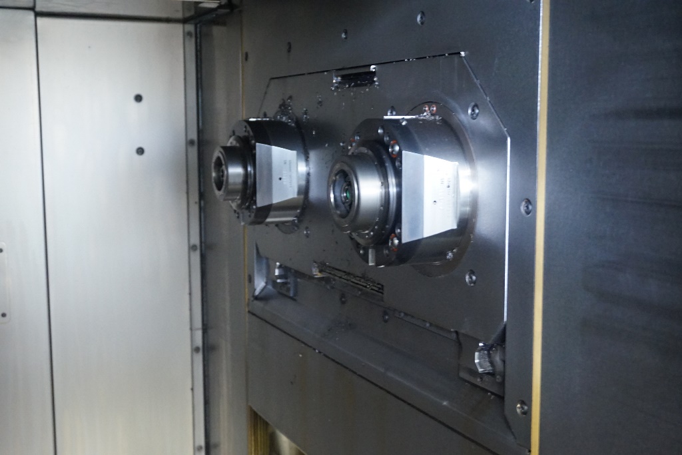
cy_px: 228
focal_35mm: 44
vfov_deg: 30.9
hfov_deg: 45.0
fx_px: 824
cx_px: 341
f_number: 4.5
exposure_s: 1/10
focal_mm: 29
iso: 3200
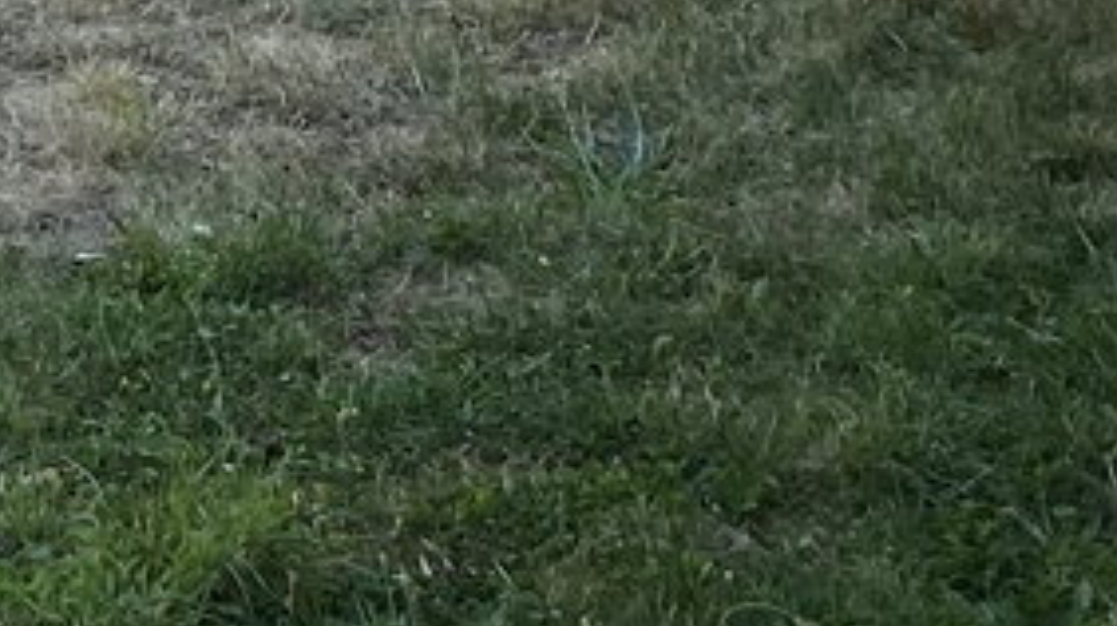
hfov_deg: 12.6
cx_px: -665
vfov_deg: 6.7
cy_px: -1399
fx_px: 4764
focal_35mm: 161
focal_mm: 4.25
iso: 32
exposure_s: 1/613
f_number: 1.8
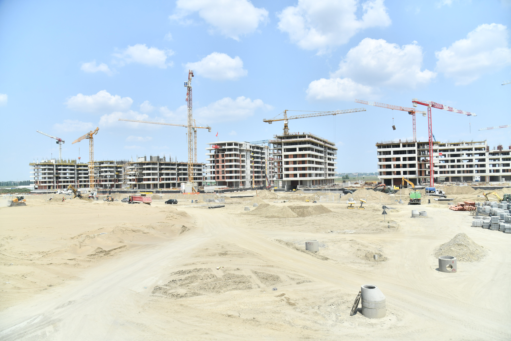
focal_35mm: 24
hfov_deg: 73.7
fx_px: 341
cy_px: 170
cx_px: 256
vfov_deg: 53.1
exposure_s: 1/2500
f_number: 5.6
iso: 400
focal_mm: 24
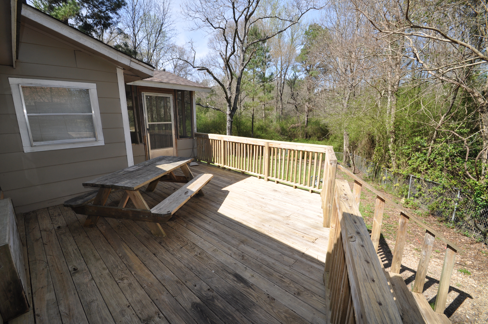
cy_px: 162
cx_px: 244
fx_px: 203
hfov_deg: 100.5
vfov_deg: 77.2
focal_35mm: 15
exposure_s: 1/200
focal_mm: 10
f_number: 9
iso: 200
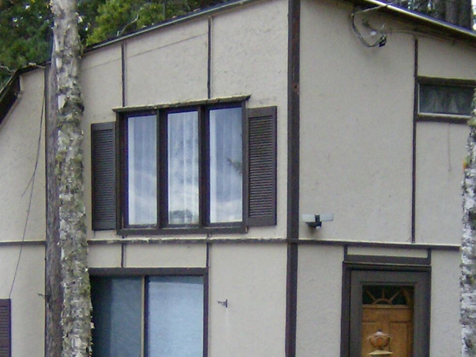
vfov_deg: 13.4
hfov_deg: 17.9
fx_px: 1512
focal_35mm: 110
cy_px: 294
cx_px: 246
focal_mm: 6
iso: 100
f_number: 2.8
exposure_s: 1/161
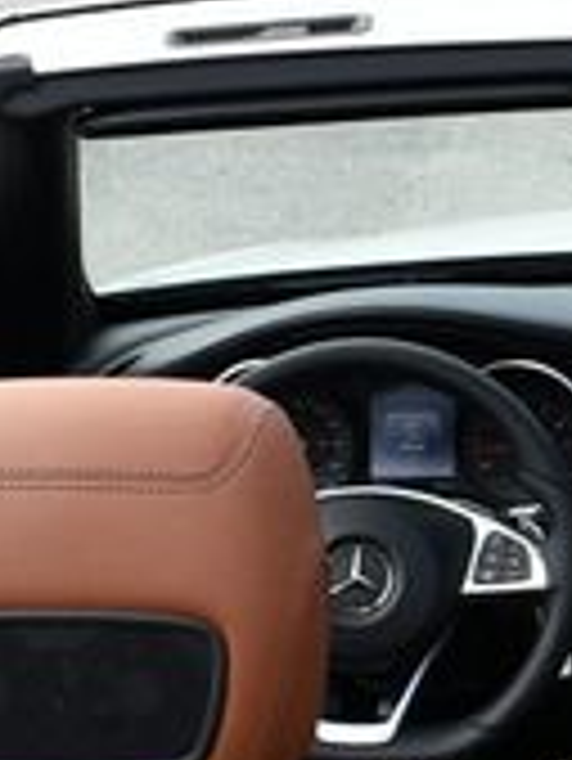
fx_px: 2883
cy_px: 562
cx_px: 856
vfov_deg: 15.0
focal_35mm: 131
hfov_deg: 10.9
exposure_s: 1/250
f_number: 6.3
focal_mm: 18
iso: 200
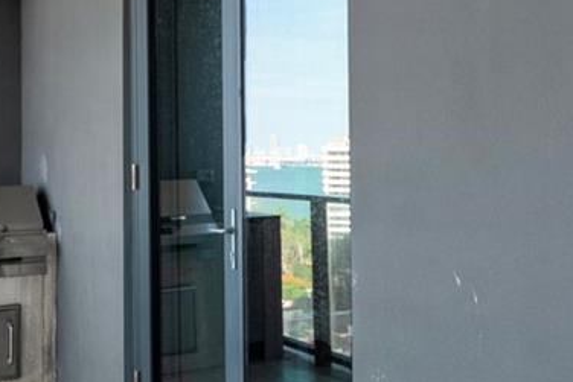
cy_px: 154
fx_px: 812
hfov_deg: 38.8
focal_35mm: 51
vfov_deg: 26.5
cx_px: 245
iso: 320
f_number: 8
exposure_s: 1/100
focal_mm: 12
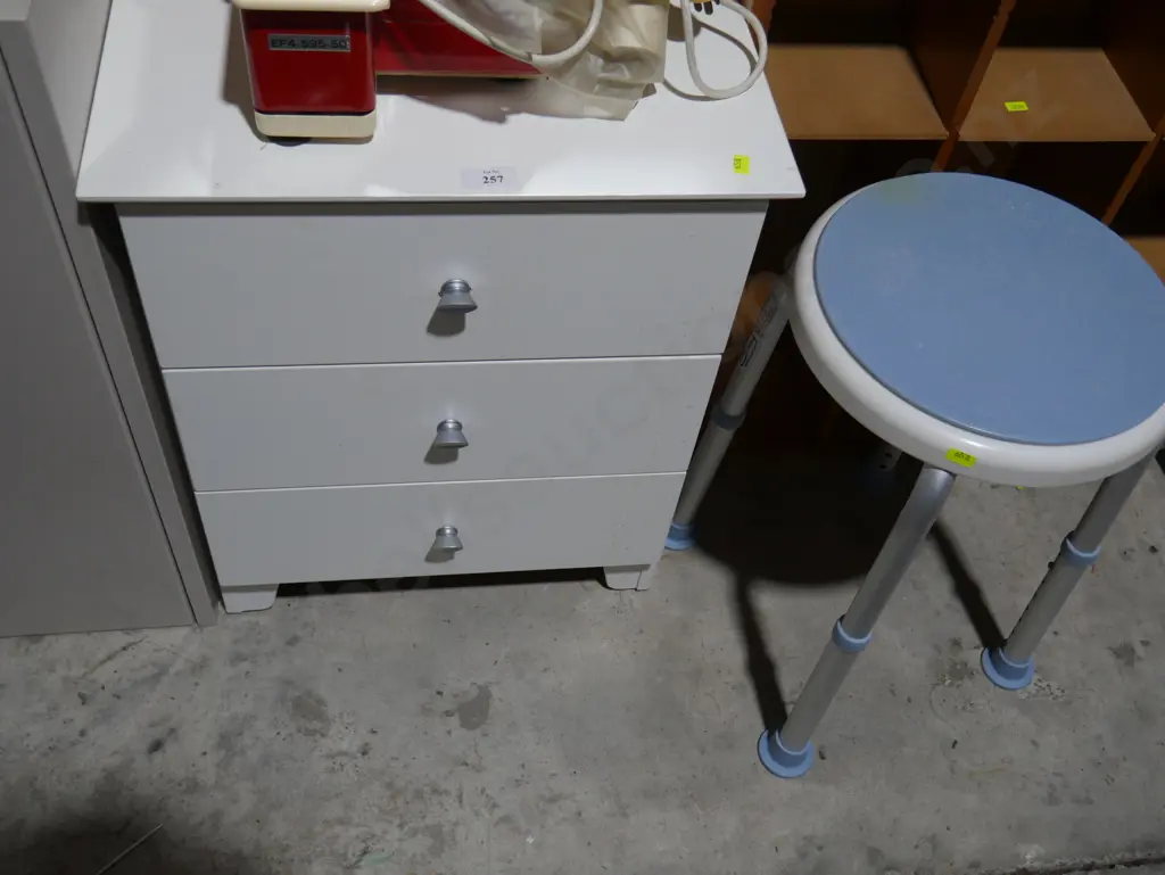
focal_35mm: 34
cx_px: 582
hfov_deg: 53.9
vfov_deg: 41.8
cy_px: 438
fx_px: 1145
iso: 200
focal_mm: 17
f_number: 4
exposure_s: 1/100
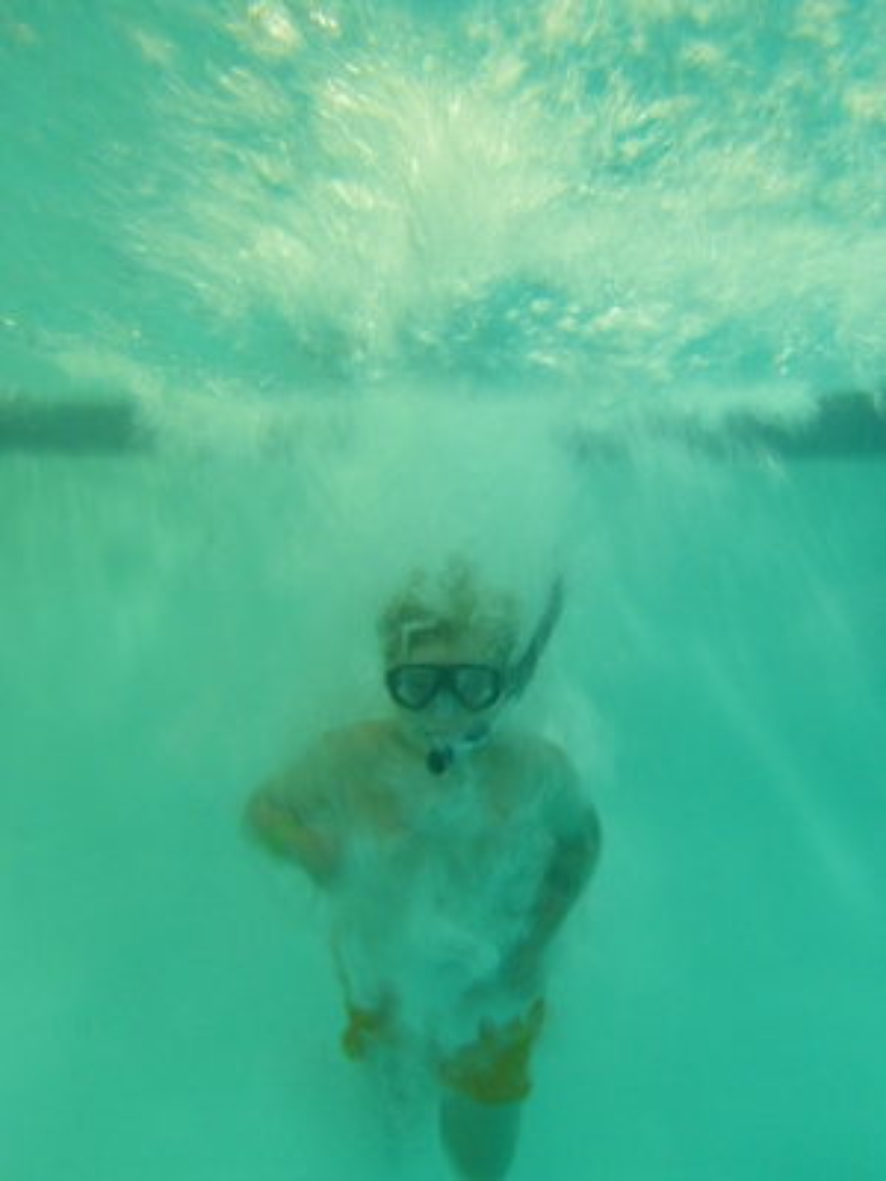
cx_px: 443
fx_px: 956
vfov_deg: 63.4
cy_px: 590
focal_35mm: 28
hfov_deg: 49.7
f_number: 3.3
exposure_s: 1/15
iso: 400
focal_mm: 4.9
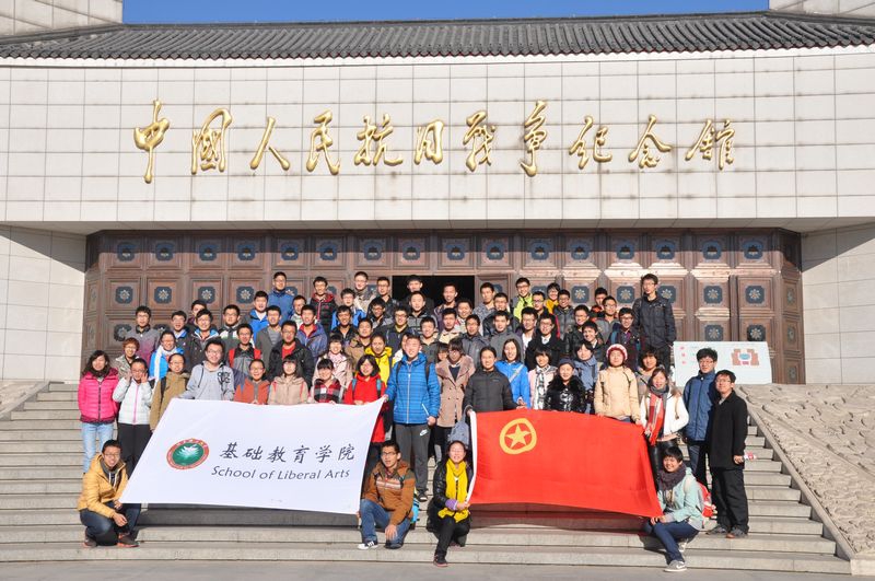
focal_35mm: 45
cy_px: 290
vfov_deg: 29.8
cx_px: 438
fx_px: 1092
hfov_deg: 43.7
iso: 400
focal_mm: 30
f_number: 13
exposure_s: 1/640
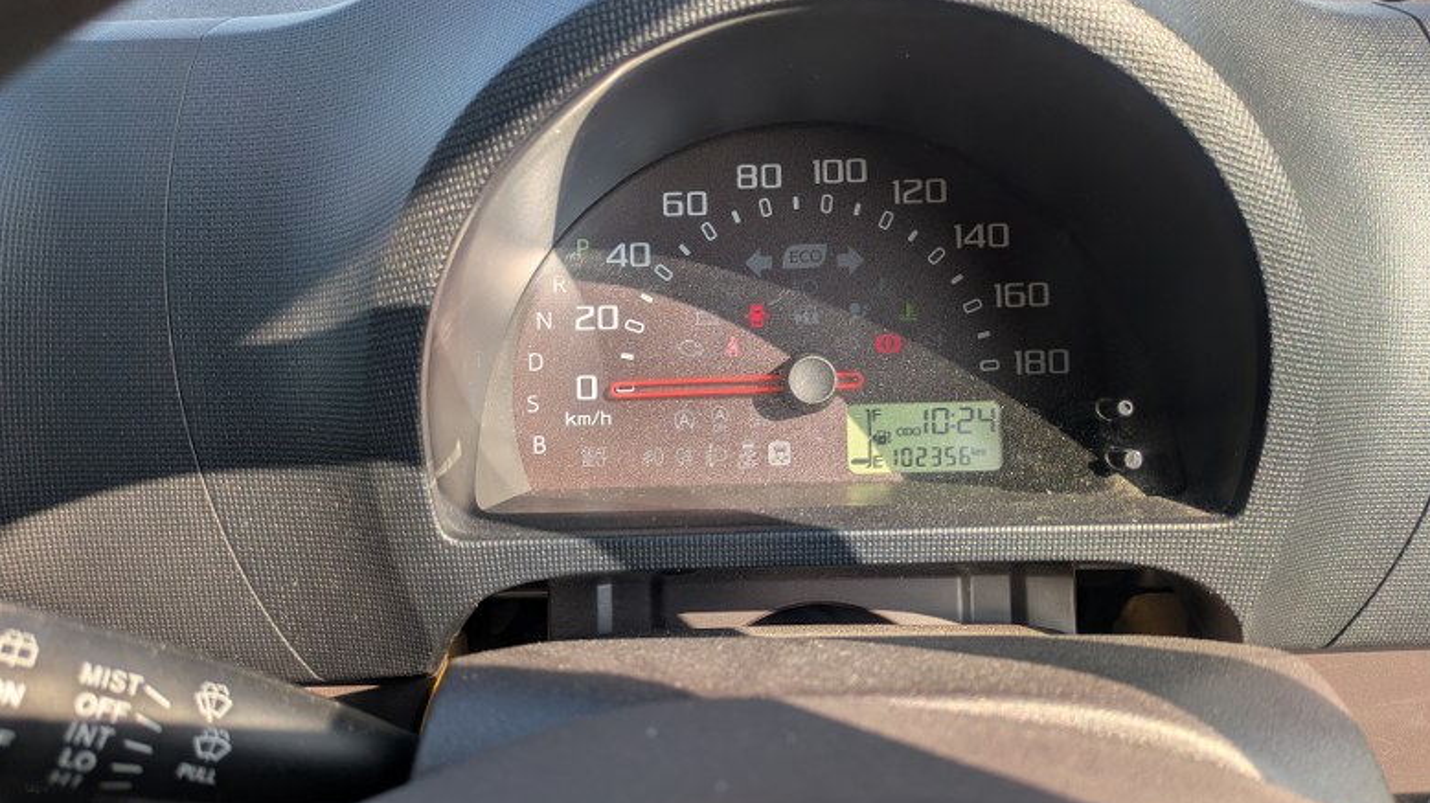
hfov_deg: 67.9
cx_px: 703
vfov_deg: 41.5
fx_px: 1061
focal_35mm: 28
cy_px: 404
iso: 45
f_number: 1.89
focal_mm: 5.43
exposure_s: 1/764
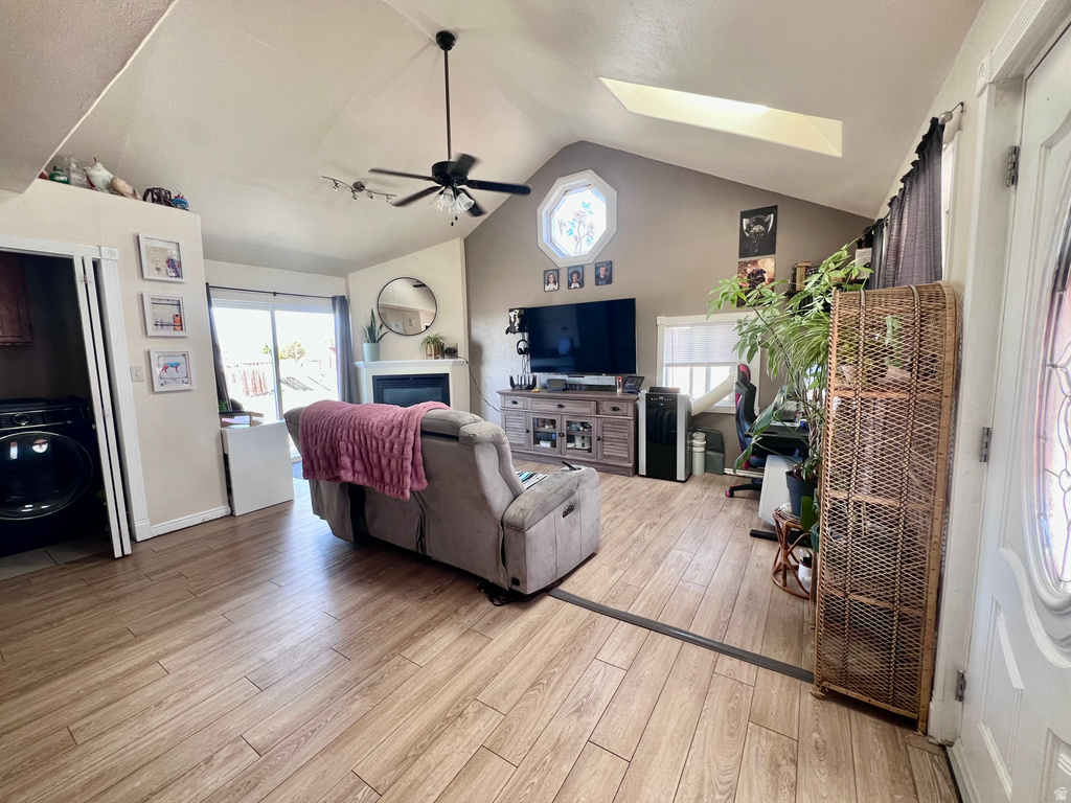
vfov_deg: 89.9
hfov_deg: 106.2
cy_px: 402
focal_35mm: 13
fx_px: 402
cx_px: 536
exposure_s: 1/60
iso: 160
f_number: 1.8
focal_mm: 1.57
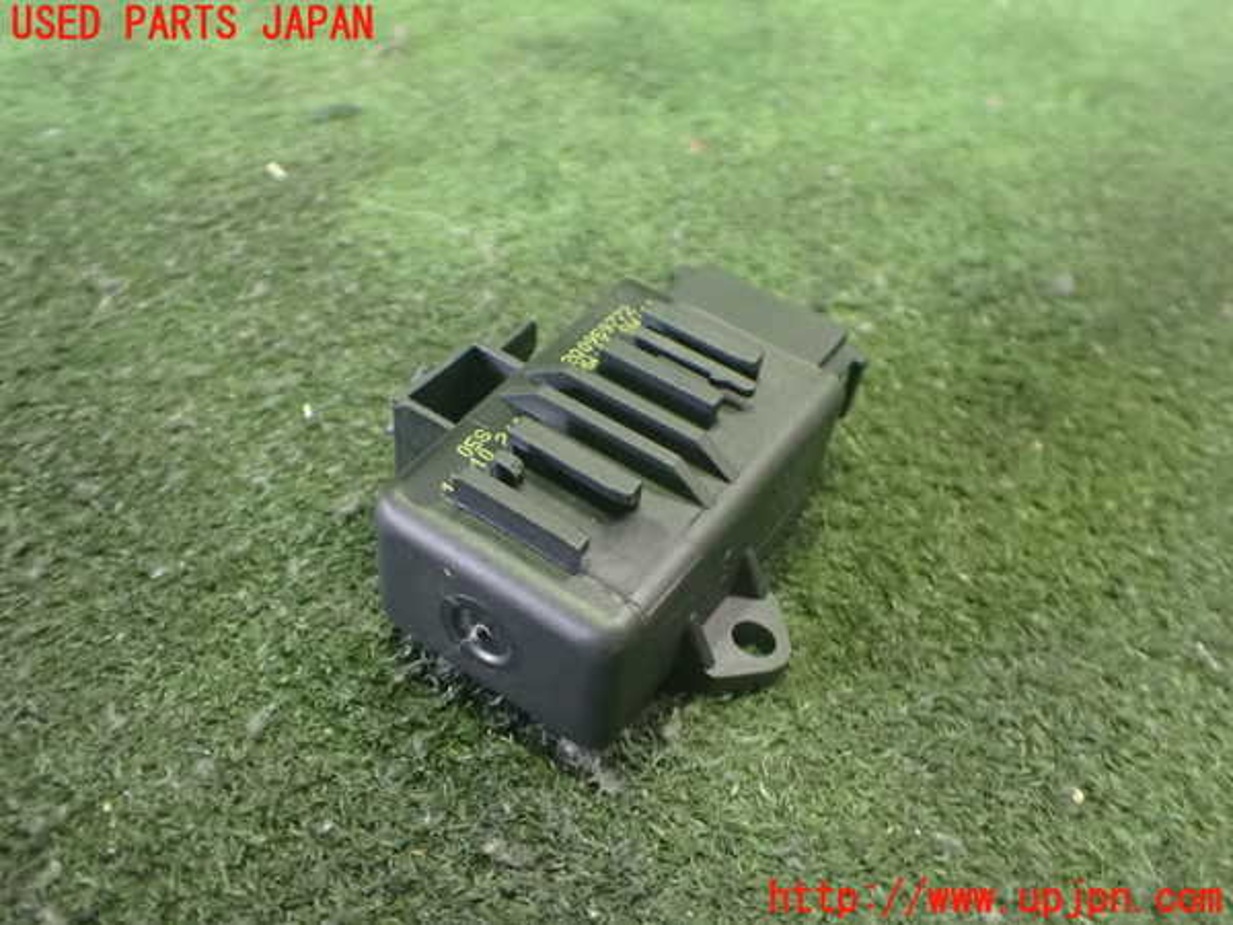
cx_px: 616
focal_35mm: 30
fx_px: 1069
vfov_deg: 46.8
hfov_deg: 60.0
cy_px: 462
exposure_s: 1/30
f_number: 2.3
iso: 1600
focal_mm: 5.4
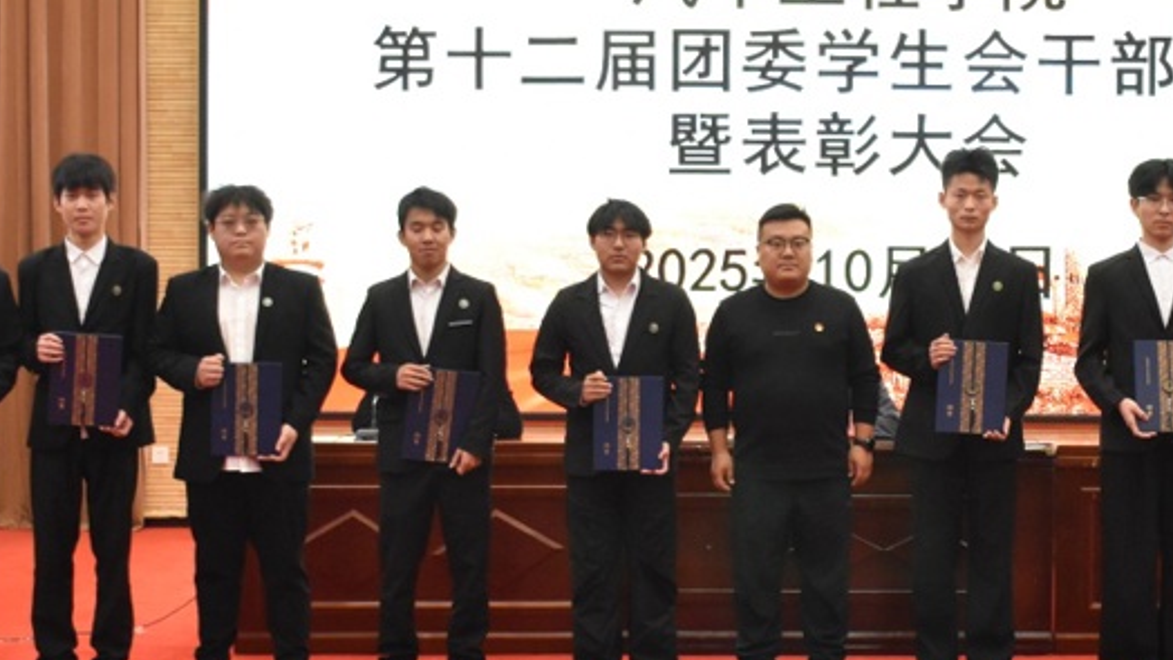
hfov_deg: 24.6
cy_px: 383
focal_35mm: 86
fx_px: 2675
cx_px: 801
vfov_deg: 14.1
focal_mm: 28
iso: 3200
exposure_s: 1/50
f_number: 4.2
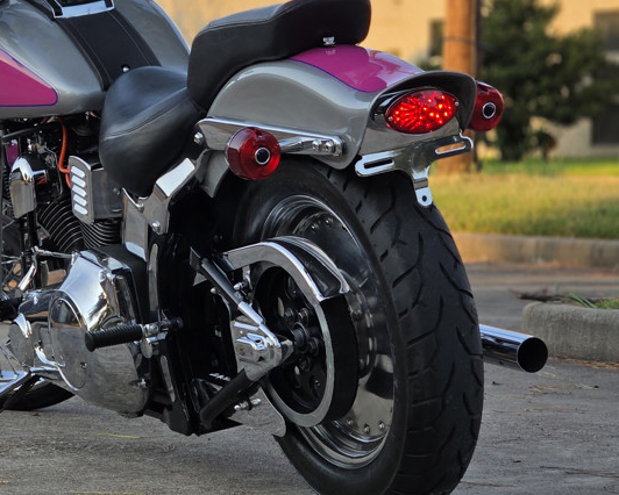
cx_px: 160
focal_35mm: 135
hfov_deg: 14.2
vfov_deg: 11.4
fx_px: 2474
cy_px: 177
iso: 50
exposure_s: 1/609
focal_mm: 7.9
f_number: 2.4
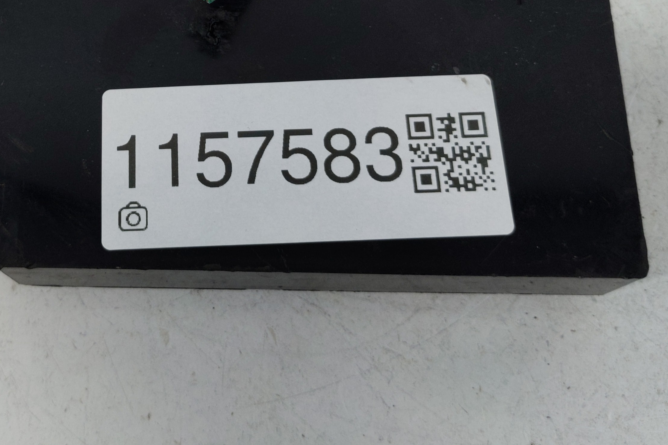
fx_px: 872
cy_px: 9
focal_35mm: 47
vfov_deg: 27.2
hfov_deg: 41.0
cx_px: 188
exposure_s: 1/109
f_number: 1.73
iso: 57
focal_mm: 4.38
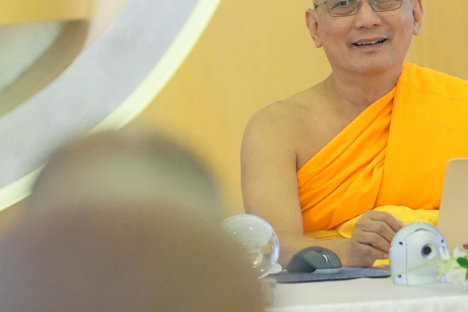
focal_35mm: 491
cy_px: -4
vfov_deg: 2.8
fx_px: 6383
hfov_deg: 4.2
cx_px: 372
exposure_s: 1/200
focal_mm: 119
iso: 5000
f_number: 2.8
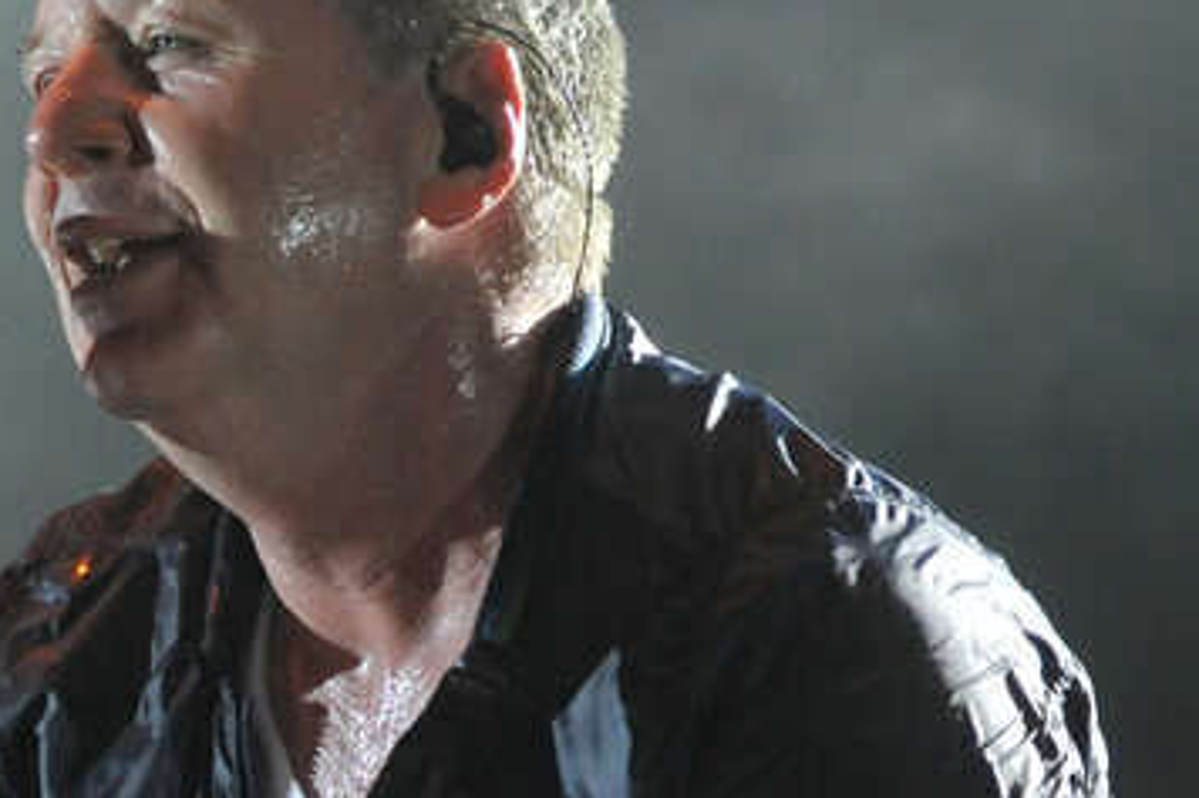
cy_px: 747
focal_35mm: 441
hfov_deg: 4.7
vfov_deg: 3.1
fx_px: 14680
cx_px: 195
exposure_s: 1/800
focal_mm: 145
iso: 3200
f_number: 5.6
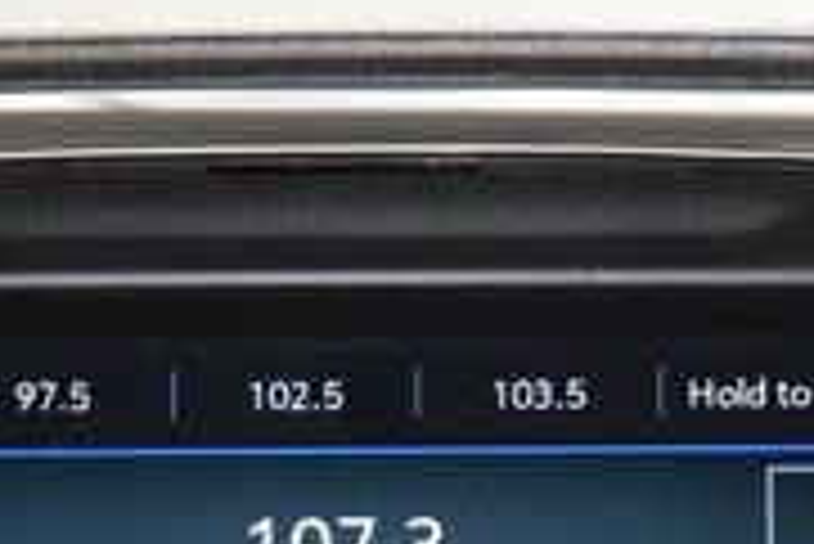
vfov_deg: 3.7
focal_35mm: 372
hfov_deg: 5.5
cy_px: 722
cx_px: 351
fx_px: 8418
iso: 3200
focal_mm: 70
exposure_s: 1/80
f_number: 4.5
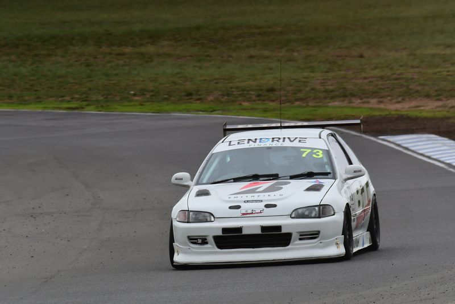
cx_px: 228
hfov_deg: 2.7
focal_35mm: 750
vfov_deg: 1.8
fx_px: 9482
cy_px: 152
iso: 640
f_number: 10
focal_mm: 500
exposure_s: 1/640
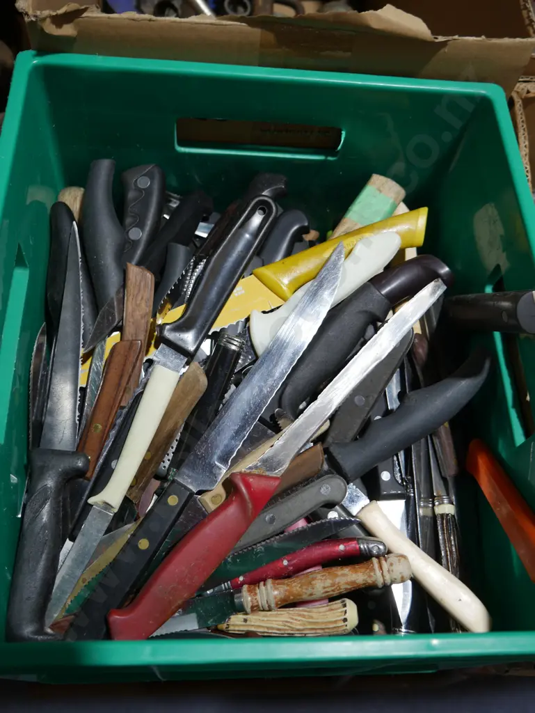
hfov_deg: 44.2
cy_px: 356
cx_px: 268
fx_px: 659
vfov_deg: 56.8
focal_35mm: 32
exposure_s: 1/80
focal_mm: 16
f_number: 3.6
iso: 200
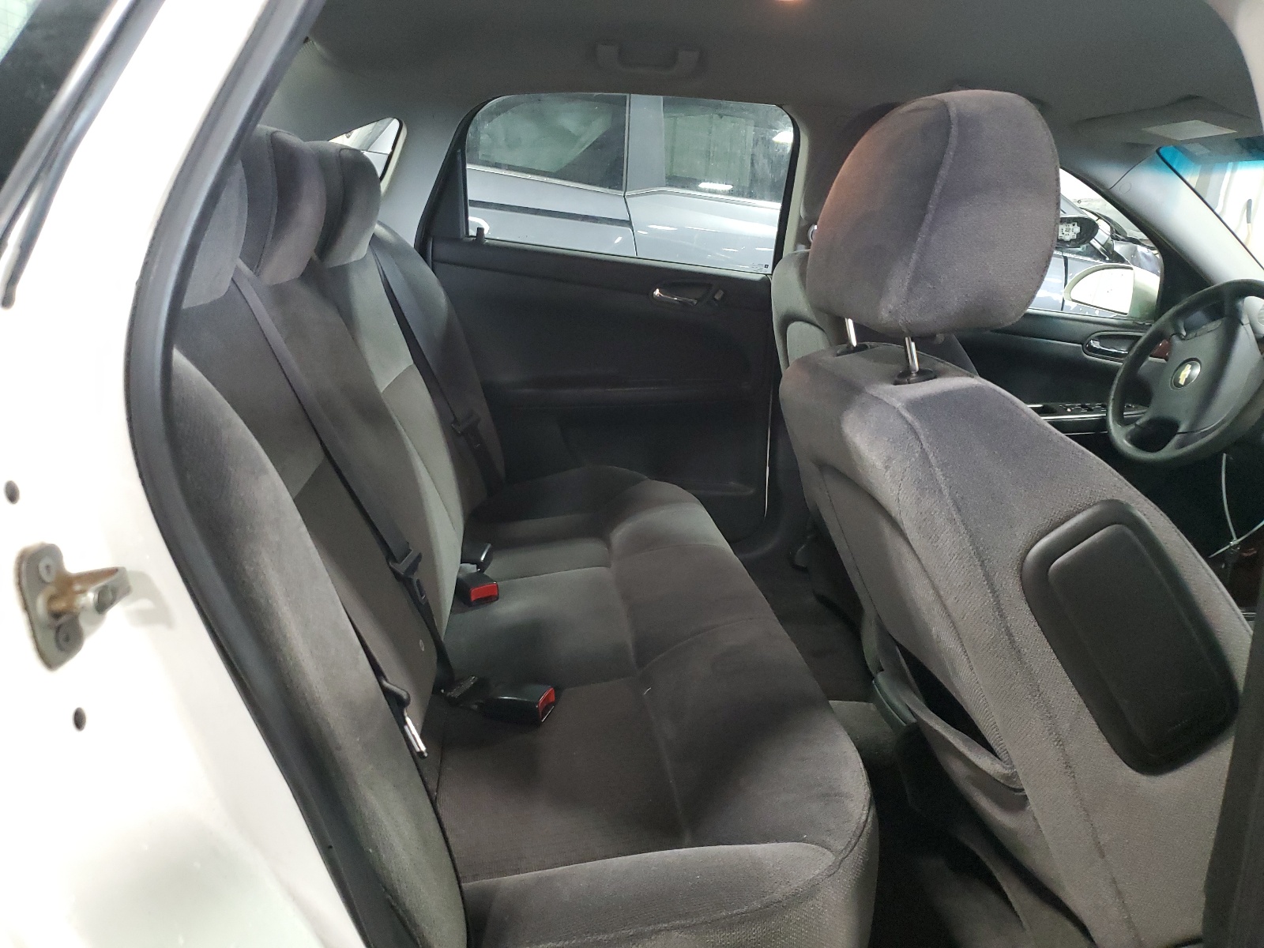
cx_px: 632
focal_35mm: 26
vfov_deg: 53.1
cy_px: 474
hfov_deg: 67.3
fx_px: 949
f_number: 1.5
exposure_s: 1/40
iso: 347
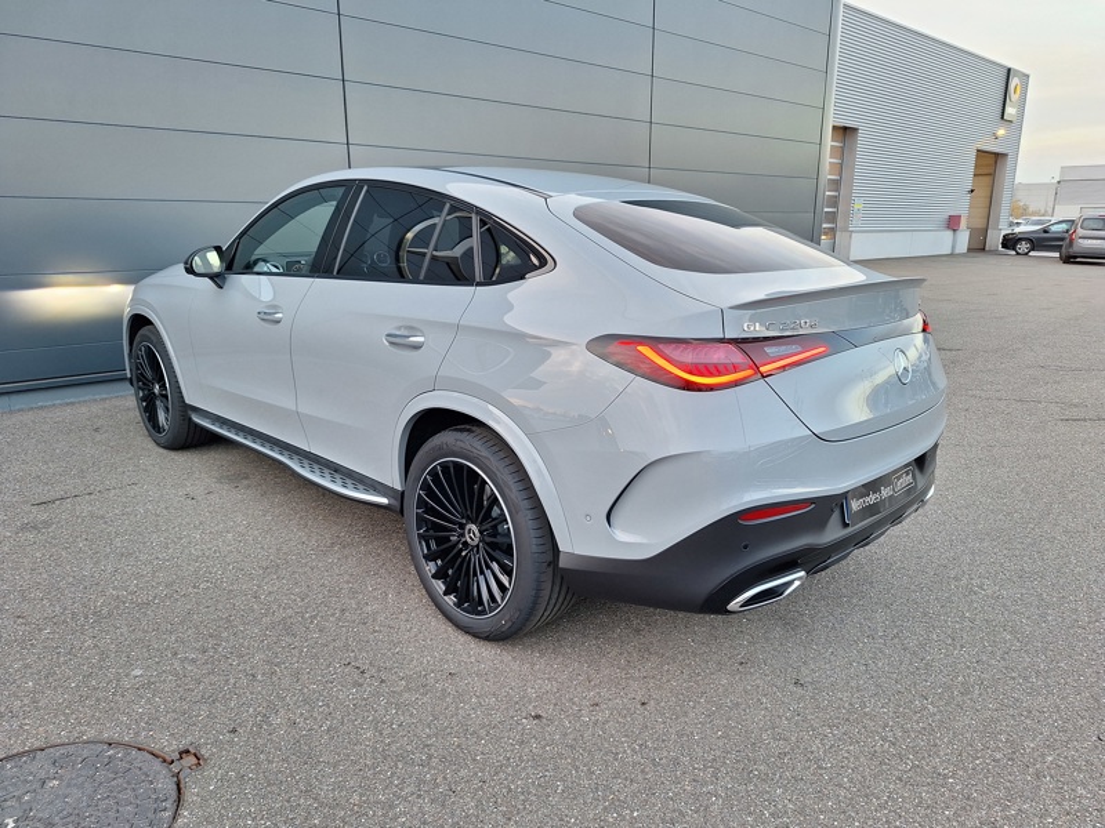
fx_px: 734
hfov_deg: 73.9
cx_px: 552
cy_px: 414
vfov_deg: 58.9
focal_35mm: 23
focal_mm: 5.54
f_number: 1.8
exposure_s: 1/100
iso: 64
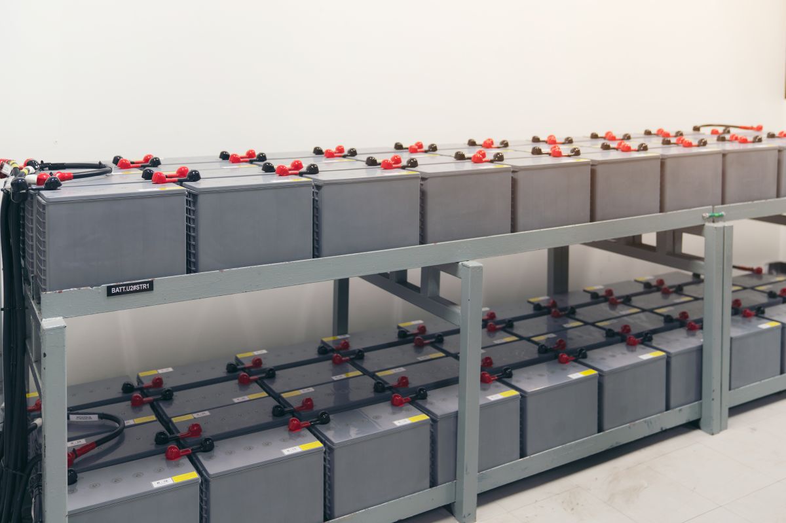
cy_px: 262
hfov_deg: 58.7
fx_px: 698
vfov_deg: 41.1
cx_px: 393
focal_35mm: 32
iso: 320
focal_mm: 32
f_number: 2.8
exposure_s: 1/40
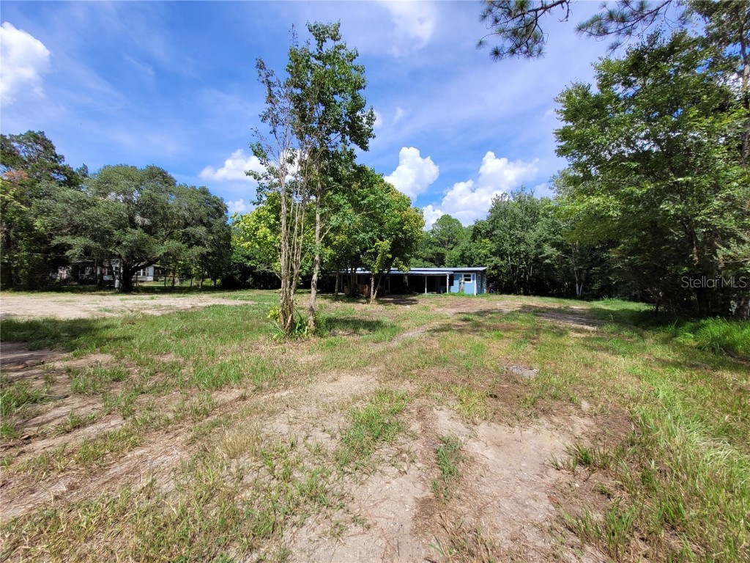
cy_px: 282
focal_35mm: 13
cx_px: 375
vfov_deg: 89.9
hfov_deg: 106.2
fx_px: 282
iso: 40
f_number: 2.2
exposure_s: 1/1235
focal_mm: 1.74
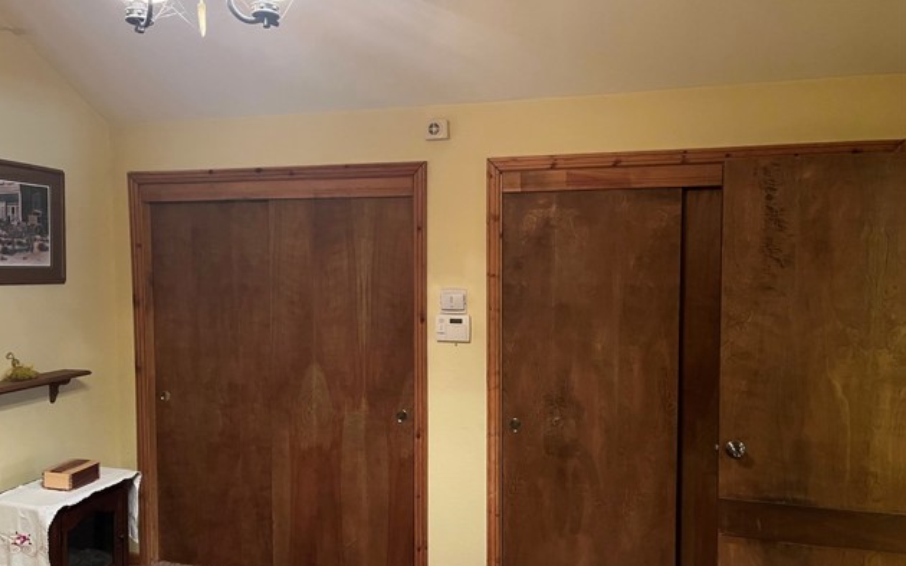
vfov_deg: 44.5
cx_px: 449
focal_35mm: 28
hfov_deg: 66.5
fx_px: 691
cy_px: 299
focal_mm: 5.1
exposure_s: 1/30
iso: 640
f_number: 1.6
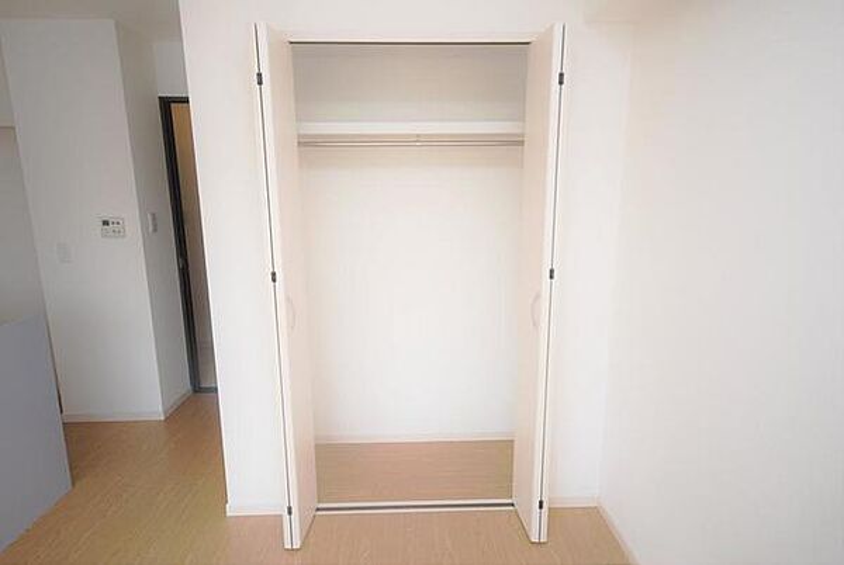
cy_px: 282
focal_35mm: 21
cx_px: 422
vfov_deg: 59.7
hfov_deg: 81.1
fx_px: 493
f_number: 4.8
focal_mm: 14
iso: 200
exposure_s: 1/125
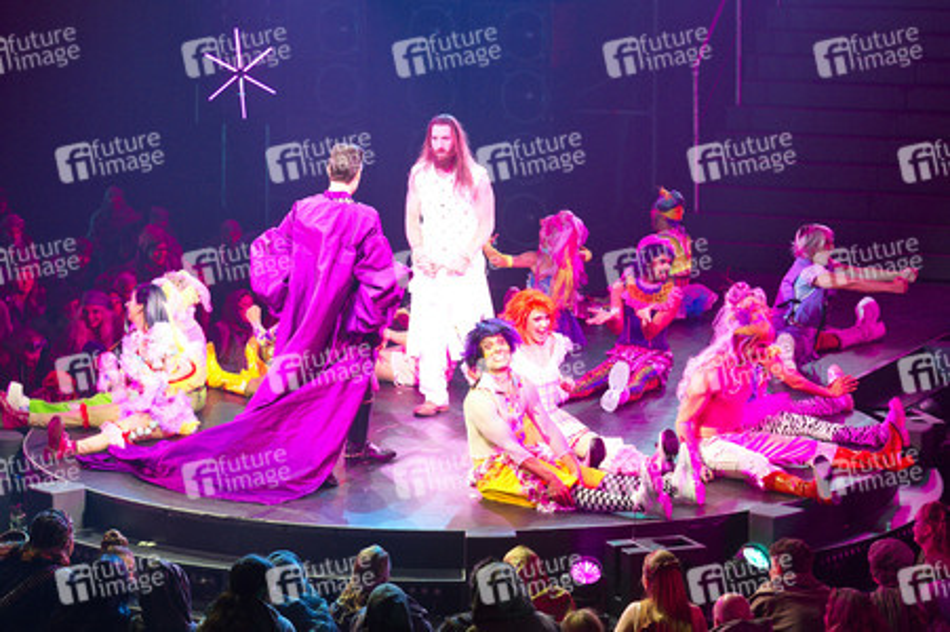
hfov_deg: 22.2
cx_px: 475
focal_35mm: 92
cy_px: 316
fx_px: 2426
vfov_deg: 14.8
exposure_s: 1/400
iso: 1600
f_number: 5.6
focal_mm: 92
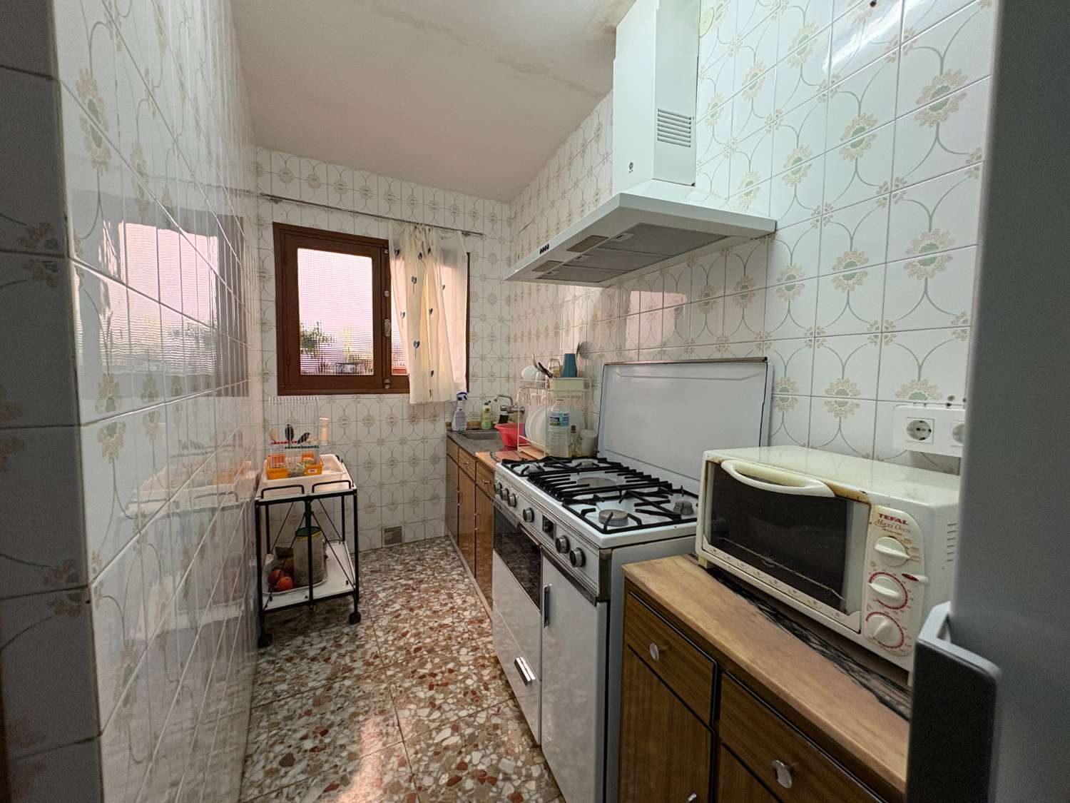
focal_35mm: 14
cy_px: 402
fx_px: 433
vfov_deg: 85.7
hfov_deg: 102.1
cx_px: 535
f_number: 2.2
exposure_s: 1/50
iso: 250
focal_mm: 2.22
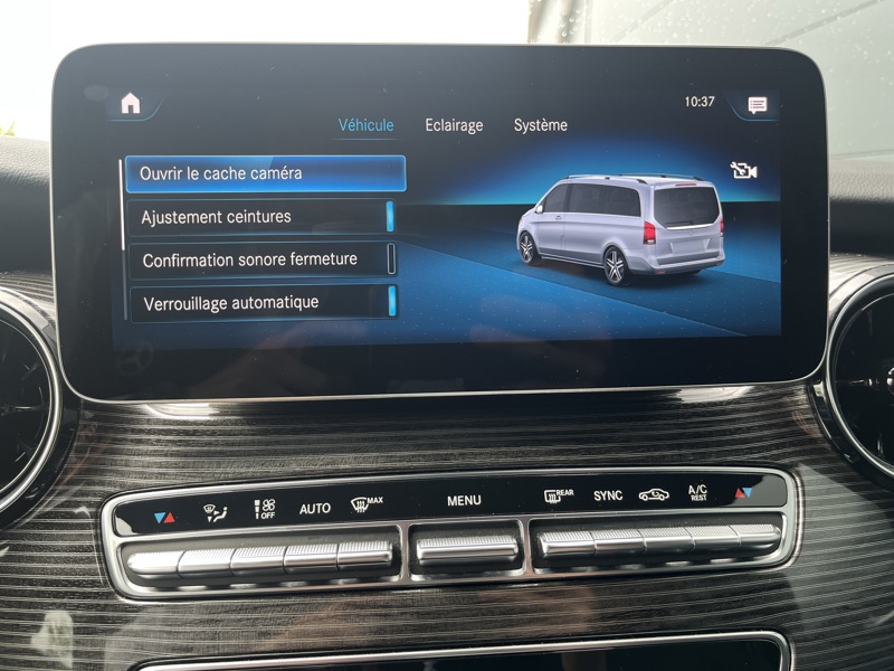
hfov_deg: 67.3
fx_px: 671
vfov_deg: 53.1
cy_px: 336
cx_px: 447
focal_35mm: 26
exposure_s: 1/114
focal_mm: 5.1
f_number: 1.6
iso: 80
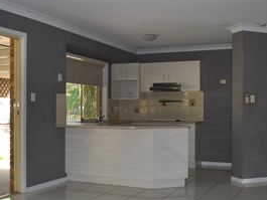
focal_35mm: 46
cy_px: 111
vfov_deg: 31.5
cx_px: 132
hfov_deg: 41.2
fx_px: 355
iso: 125
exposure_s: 1/125
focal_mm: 18
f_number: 3.5
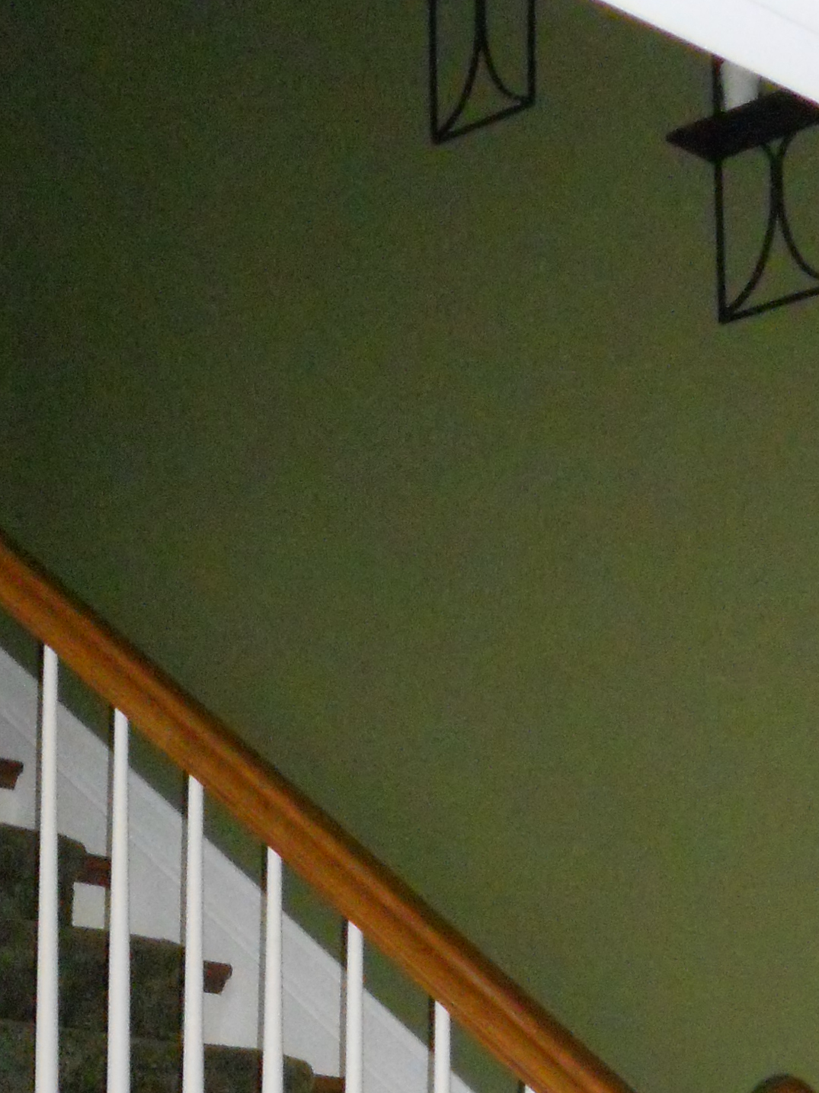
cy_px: 1330
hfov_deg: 13.8
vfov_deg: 17.6
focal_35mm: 106
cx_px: 75
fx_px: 3345
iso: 640
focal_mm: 6.9
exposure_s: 1/30
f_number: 3.9
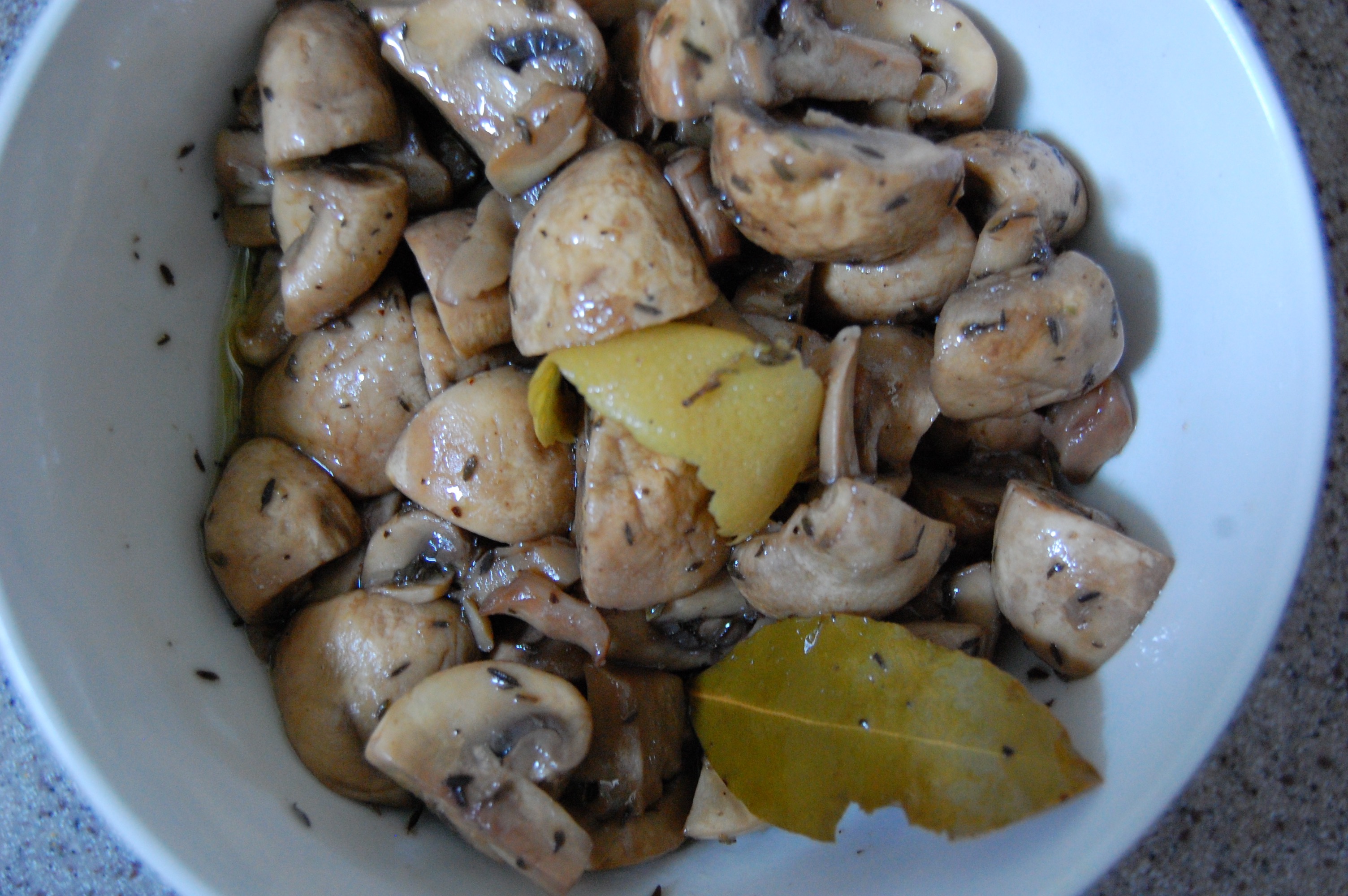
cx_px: 674
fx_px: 1964
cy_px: 448
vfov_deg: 25.7
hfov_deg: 37.9
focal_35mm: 52
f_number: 4.8
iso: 1600
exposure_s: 1/25
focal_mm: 35
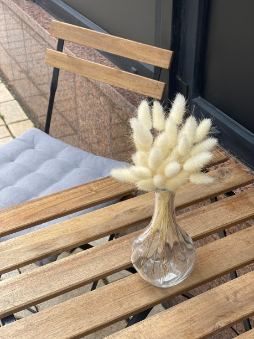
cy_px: 170
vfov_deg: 36.8
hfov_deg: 28.0
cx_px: 127
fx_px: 509
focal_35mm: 52
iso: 20
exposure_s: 1/126
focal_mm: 6
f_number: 2
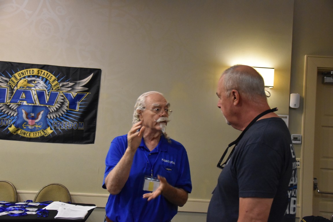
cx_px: 166
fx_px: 388
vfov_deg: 31.9
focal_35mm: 42
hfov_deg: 46.4
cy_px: 111
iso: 3600
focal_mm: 28
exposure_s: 1/60
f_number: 4
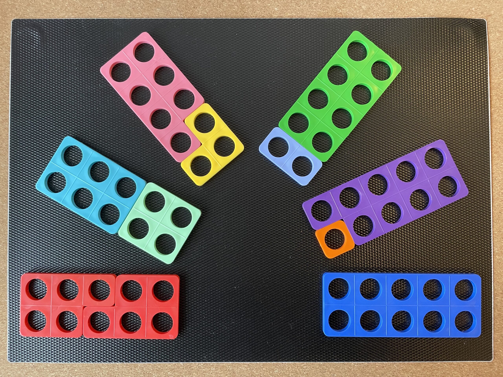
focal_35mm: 26
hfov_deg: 67.3
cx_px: 252
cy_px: 188
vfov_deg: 53.1
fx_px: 378
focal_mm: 4.2
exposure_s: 1/50
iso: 160
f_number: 1.6
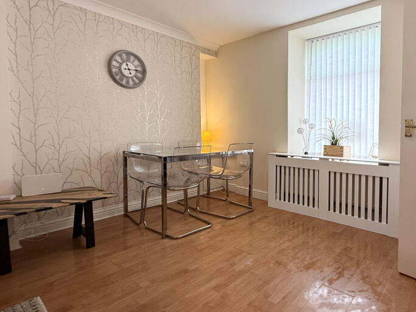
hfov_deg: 77.9
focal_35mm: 21
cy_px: 138
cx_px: 253
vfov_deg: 63.2
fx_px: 252
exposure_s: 1/100
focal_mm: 2.22
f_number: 2.2
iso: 125
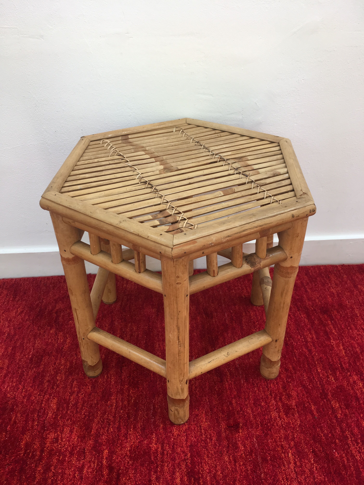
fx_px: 407
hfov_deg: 48.2
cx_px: 182
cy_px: 242
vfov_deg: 61.7
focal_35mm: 29
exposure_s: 1/50
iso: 32
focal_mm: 4.15
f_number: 2.2
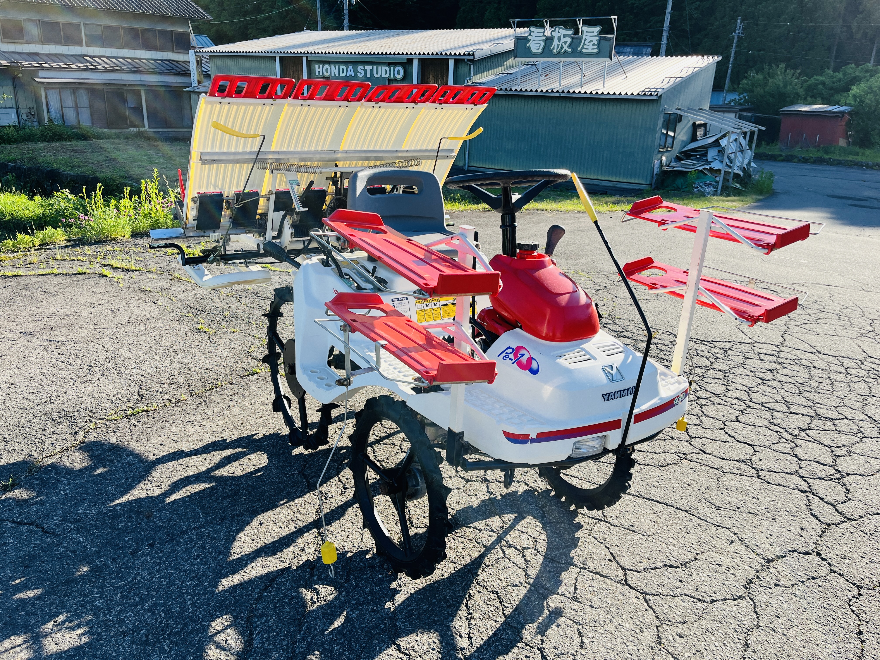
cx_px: 440
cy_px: 330
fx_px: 661
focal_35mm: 26
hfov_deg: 67.3
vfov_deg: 53.1
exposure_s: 1/1309
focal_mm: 5.1
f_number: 1.6
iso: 50
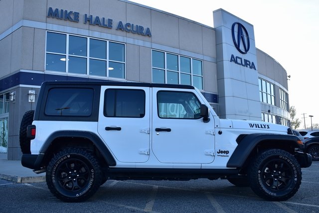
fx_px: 319
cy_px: 106
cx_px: 160
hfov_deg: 53.1
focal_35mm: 36
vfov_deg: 36.9
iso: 100
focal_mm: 24
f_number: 6.3
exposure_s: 1/160
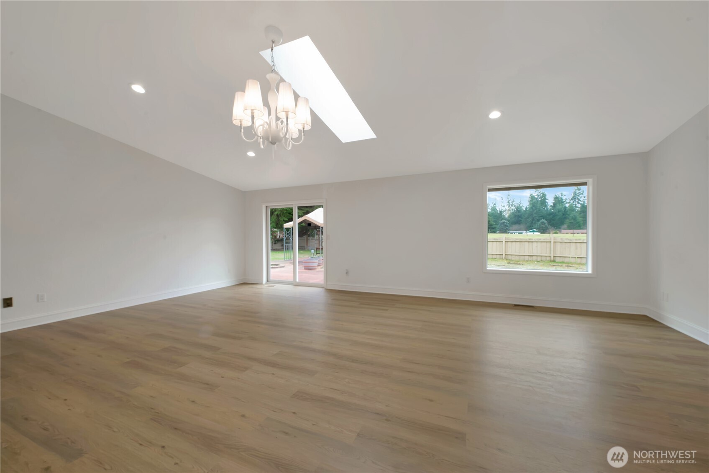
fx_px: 276
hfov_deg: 104.2
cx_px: 354
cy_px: 236
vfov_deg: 81.2
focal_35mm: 14
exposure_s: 1/125
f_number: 13
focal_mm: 14
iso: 400
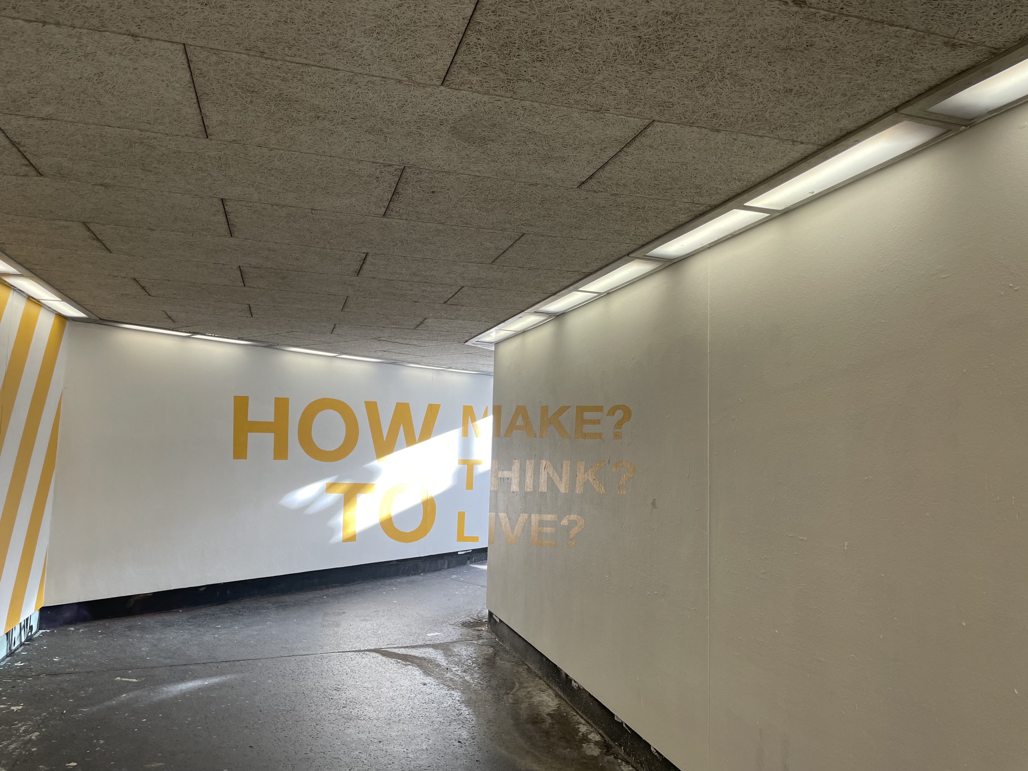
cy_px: 386
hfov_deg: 67.3
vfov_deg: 53.1
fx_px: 772
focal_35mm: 26
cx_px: 514
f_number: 1.6
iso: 50
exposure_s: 1/121
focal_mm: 4.2
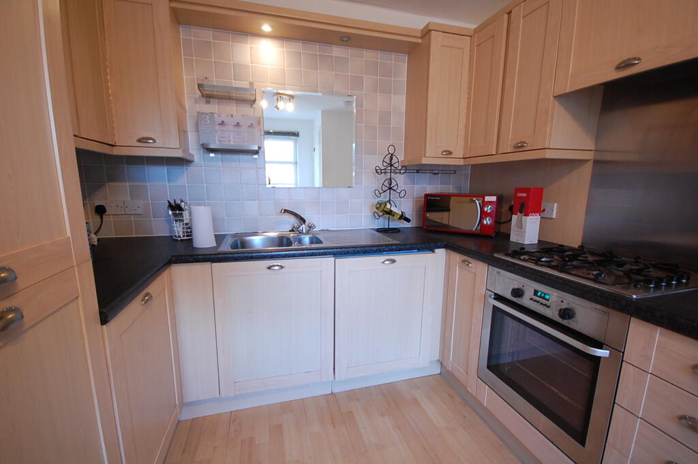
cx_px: 349
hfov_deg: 100.4
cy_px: 232
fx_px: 291
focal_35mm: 15
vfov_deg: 77.2
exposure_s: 1/20
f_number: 4
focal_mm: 10
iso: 800
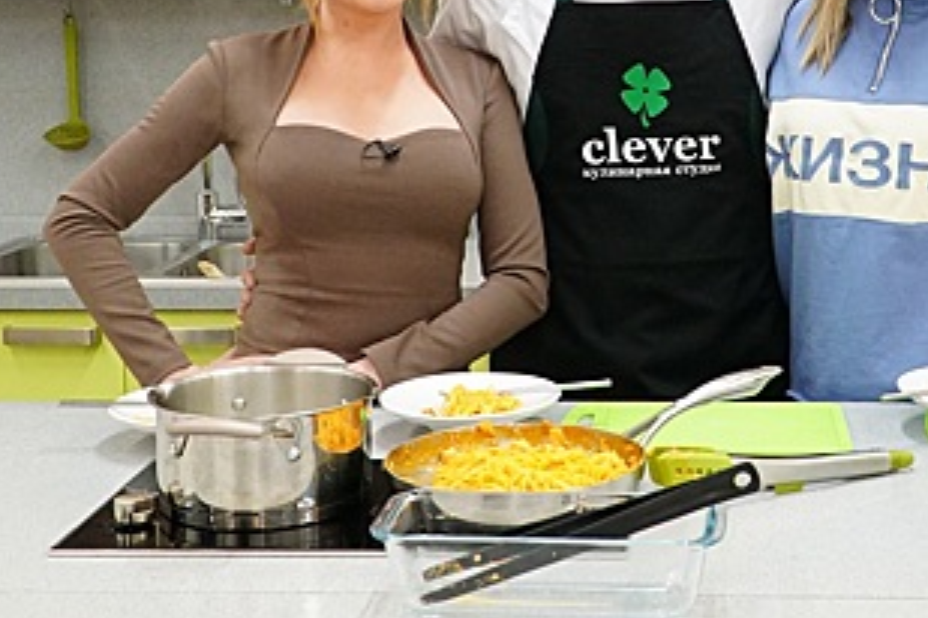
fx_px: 1315
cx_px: 644
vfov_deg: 26.1
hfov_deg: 38.3
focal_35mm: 51
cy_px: 141
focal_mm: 20
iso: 3200
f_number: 5
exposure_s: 1/100
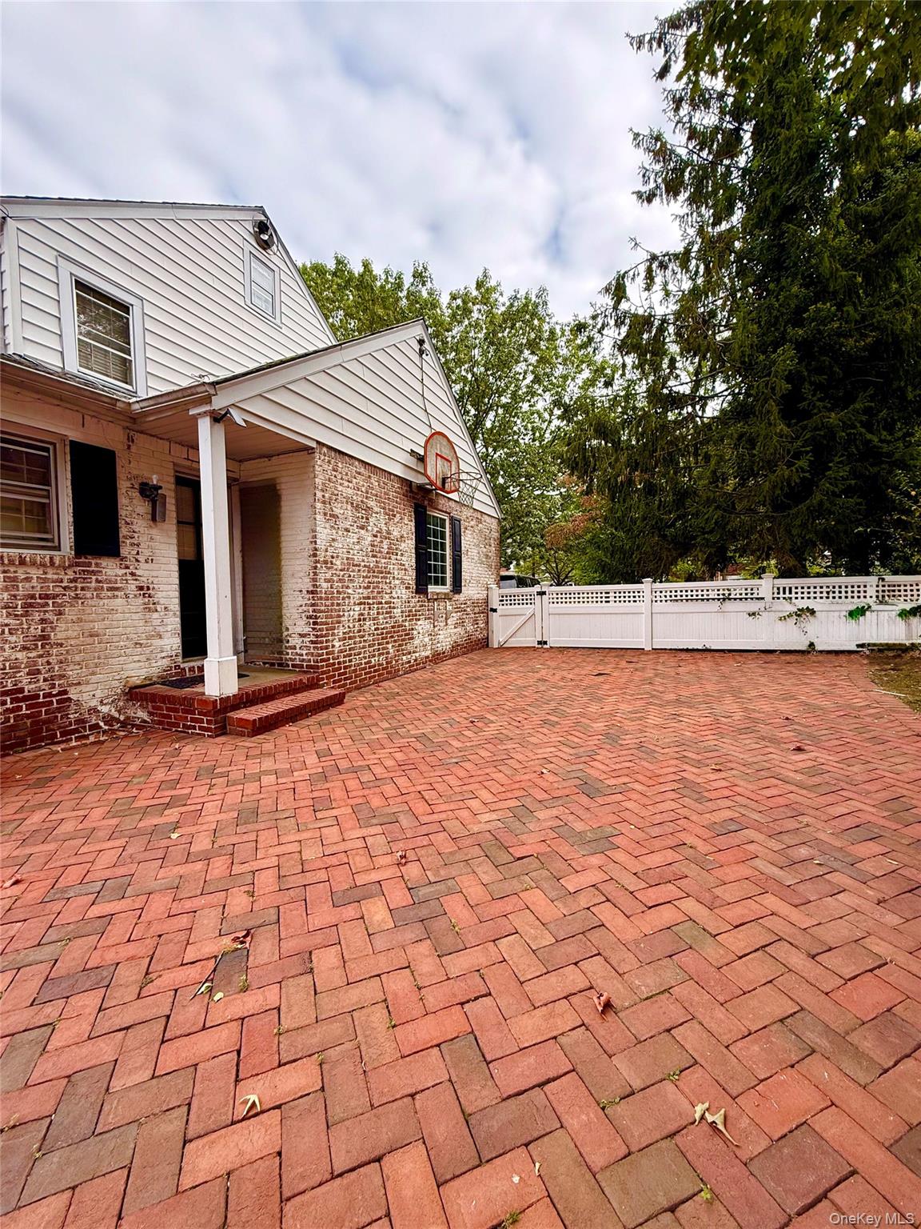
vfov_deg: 102.1
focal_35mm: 14
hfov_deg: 85.7
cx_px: 460
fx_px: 497
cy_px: 614
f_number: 2.2
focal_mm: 2.22
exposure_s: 1/809
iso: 64
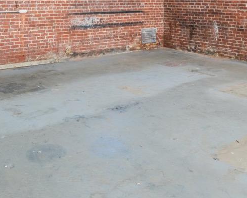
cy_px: 7
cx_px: 101
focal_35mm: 43
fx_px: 314
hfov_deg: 42.7
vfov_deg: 32.5
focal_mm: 10
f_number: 8
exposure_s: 1
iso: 100
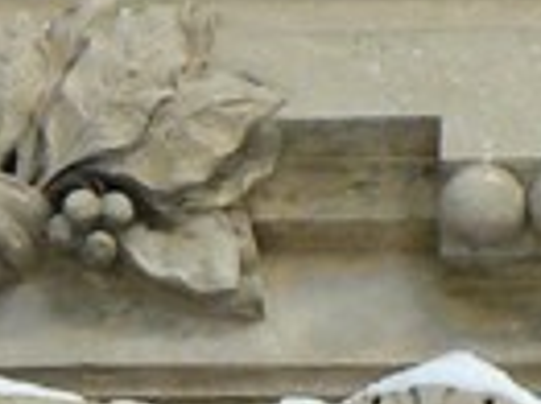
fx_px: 19174
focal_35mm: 1228
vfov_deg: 1.2
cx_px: -215
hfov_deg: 1.6
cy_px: 363
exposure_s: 1/1300
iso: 200
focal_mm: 33.5
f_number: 8
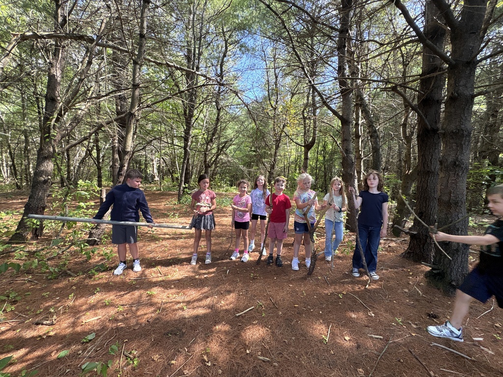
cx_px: 252
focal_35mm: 14
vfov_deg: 85.7
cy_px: 188
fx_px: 203
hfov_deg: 102.1
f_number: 2.2
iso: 100
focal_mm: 2.22
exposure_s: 1/99
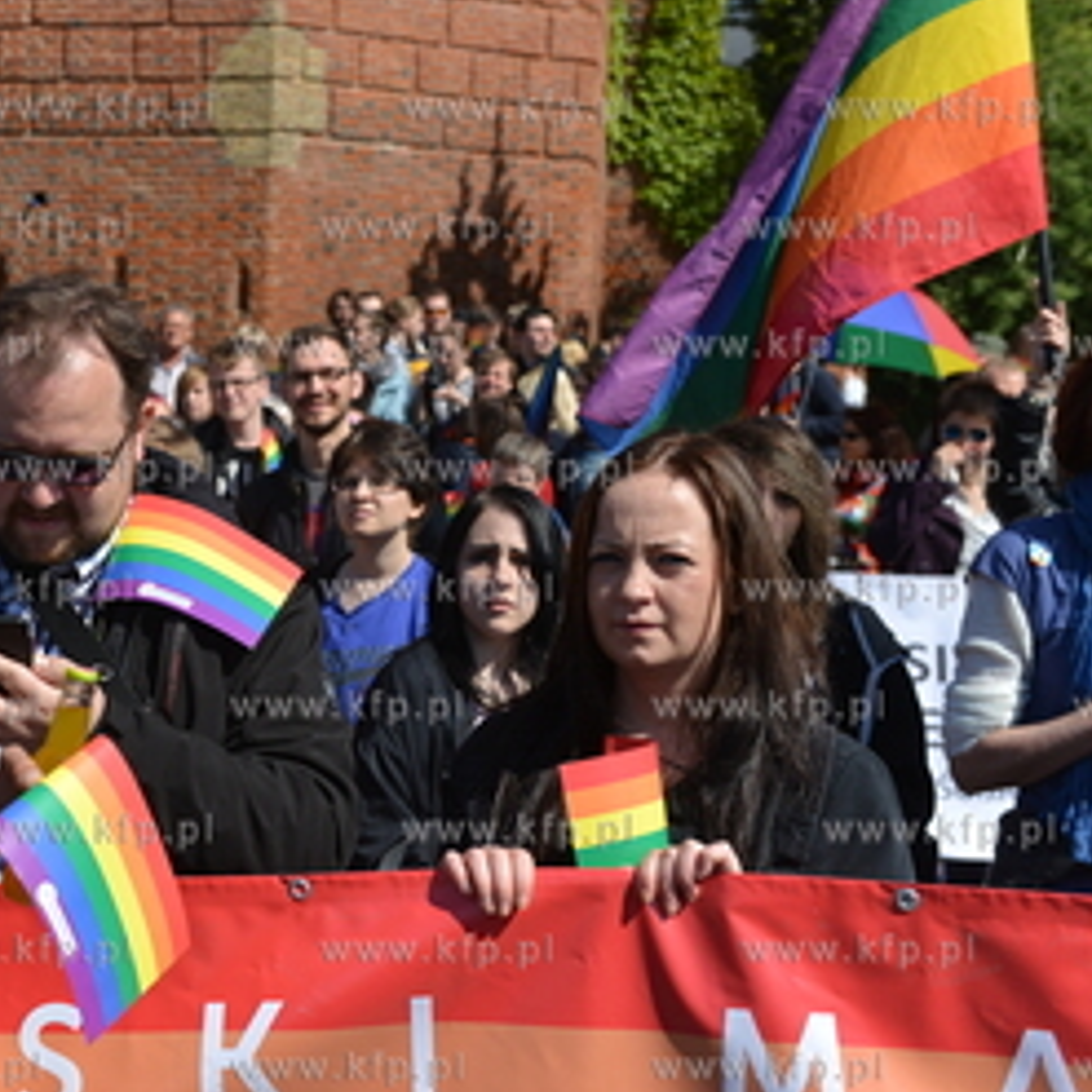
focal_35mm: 66
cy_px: 528
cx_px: 252
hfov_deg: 25.7
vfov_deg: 26.1
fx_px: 2356
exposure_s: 1/2500
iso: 400
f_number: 5
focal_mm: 48
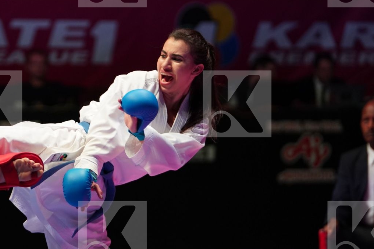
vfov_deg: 5.0
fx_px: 2867
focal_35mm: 276
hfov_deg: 7.5
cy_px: 104
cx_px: 113
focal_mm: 156
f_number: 2.8
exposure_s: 1/1000
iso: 2000
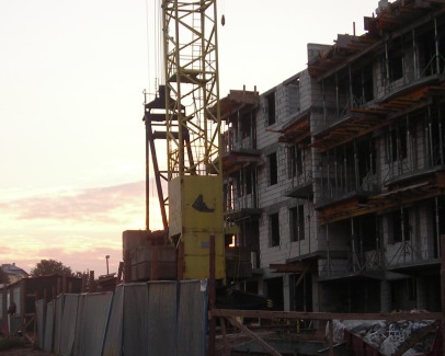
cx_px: 191
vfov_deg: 20.8
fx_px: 962
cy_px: 283
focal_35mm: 73
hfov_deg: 26.0
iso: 50
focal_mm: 6.3
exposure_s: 1/70
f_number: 3.2
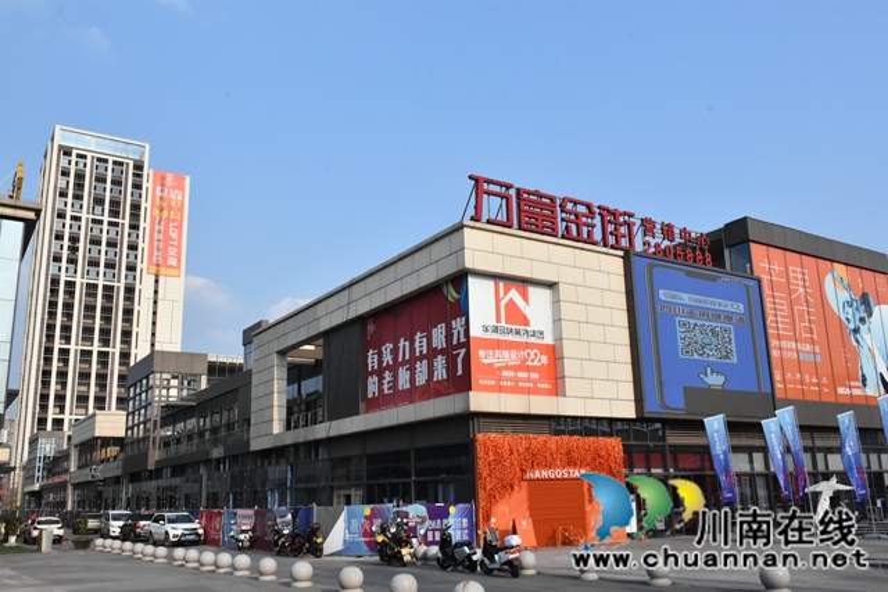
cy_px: 296
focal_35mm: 33
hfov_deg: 57.2
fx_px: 814
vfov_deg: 40.0
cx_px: 444
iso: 1600
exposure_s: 1/1000
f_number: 16
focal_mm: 22
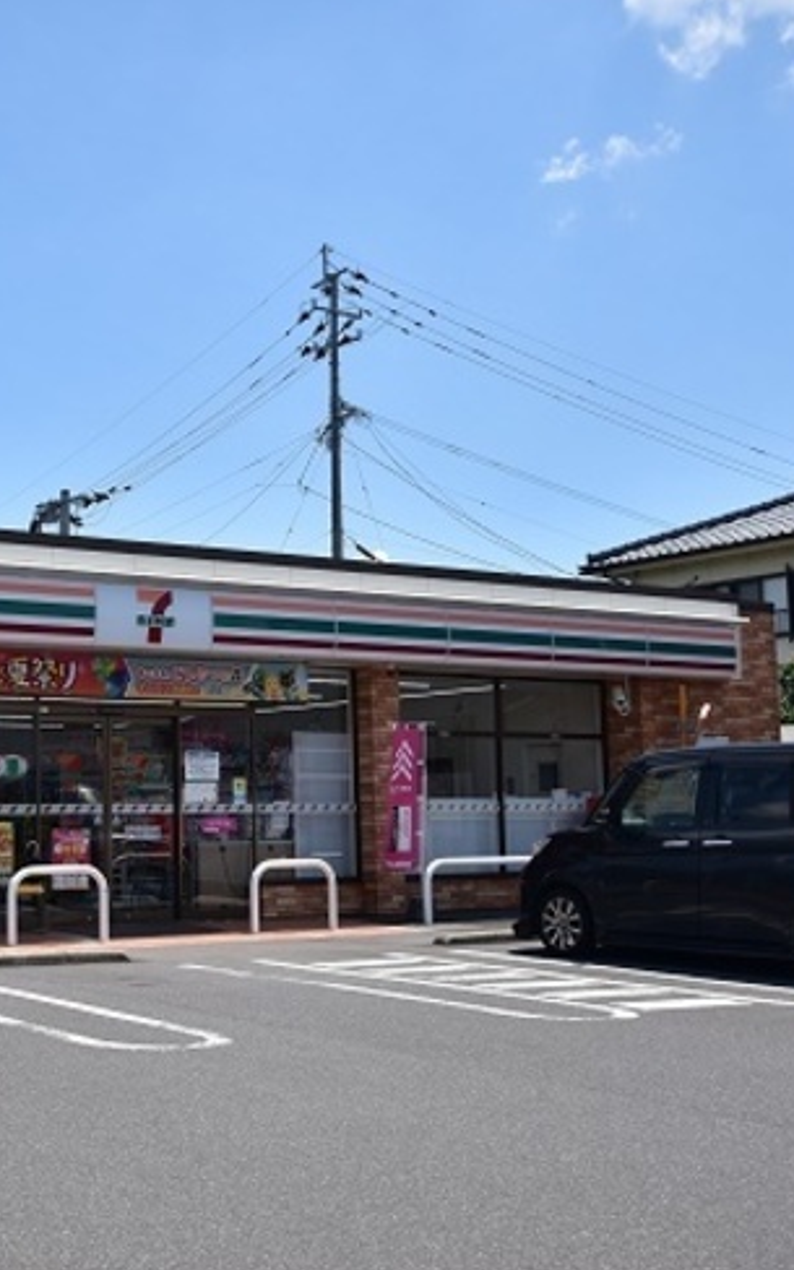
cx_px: 57
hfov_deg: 26.4
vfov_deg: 42.6
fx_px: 1627
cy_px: 636
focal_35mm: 47
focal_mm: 20
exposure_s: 1/1600
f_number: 4.5
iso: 160
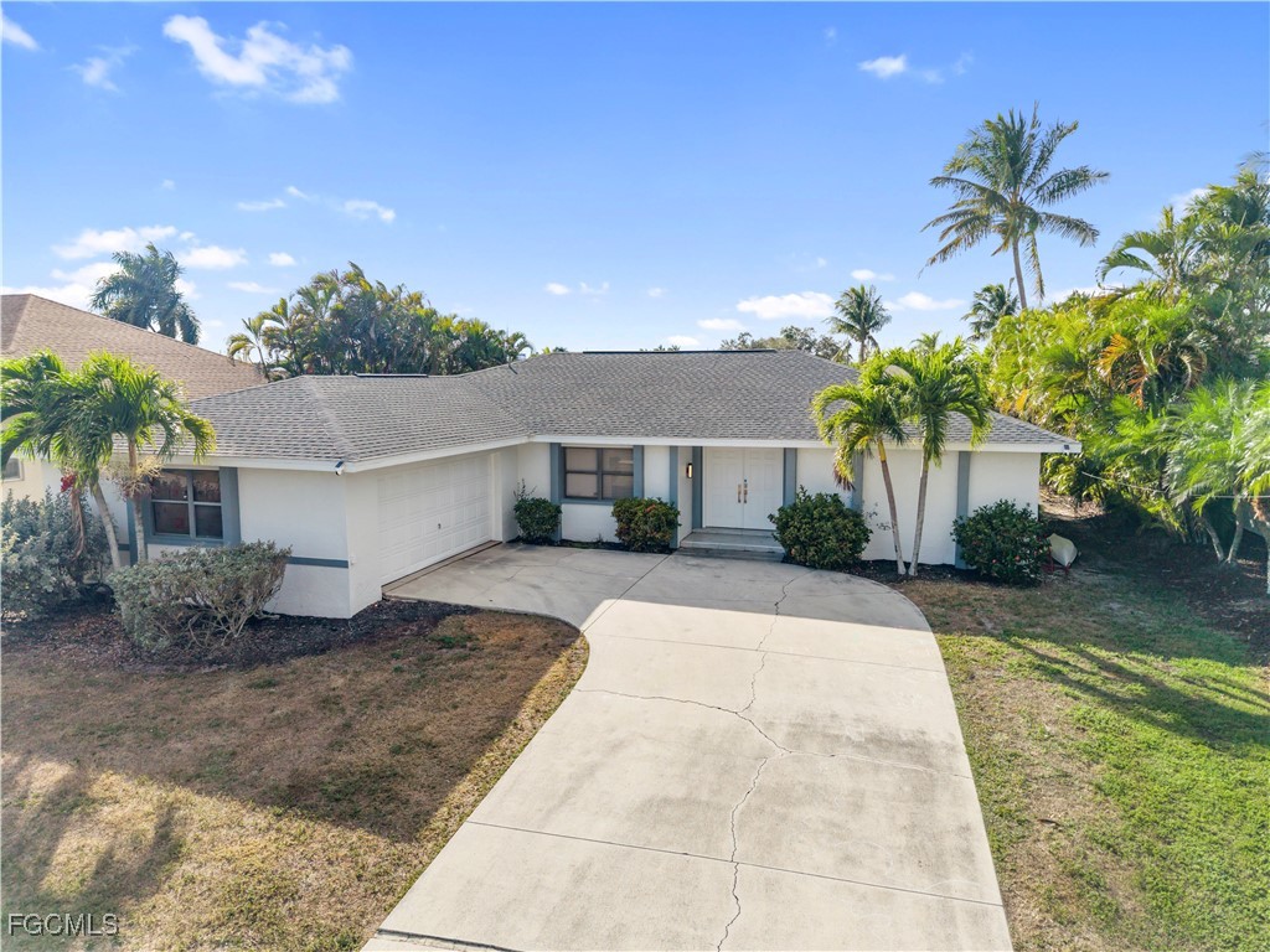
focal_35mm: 24
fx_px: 881
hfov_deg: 71.6
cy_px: 476
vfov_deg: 56.8
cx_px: 635
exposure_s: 1/320
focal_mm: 8.67
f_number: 1.8
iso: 100
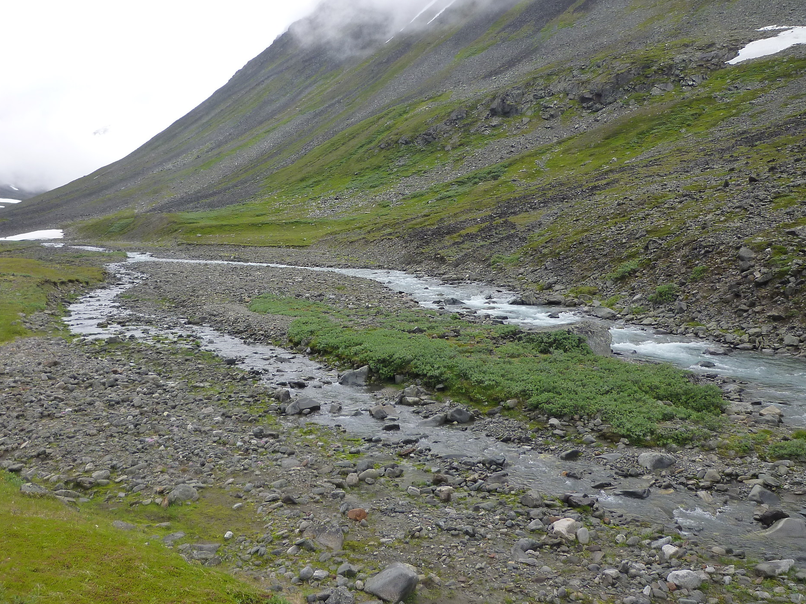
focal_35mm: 32
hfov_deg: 56.3
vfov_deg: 43.9
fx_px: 745
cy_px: 236
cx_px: 311
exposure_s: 1/200
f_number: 4
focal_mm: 4.5
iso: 125
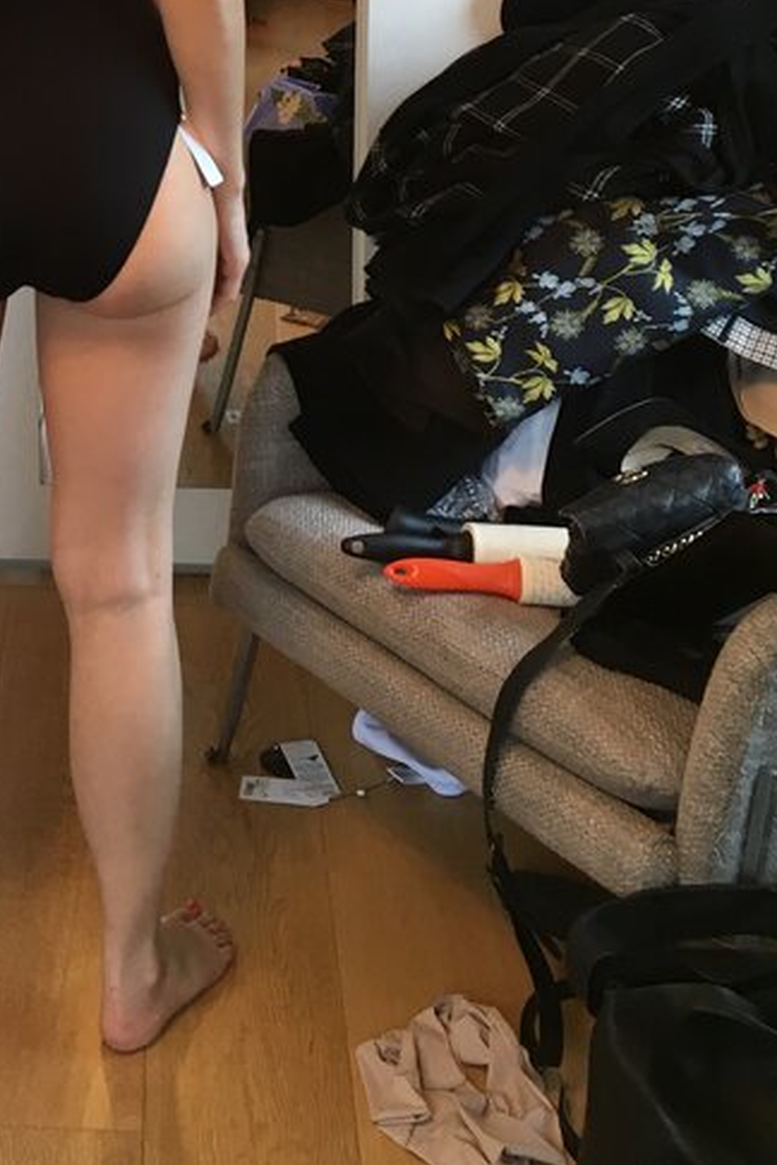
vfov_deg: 28.5
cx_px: -43
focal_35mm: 67
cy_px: 38
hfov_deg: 19.6
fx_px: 2169
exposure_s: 1/33
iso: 64
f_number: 2.2
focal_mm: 4.15
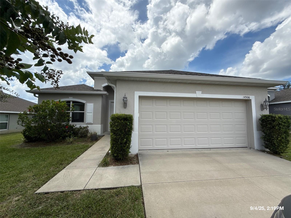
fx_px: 118
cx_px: 146
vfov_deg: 85.7
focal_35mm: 14
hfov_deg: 102.1
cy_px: 109
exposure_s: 1/2092
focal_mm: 2.22
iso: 64
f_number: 2.2
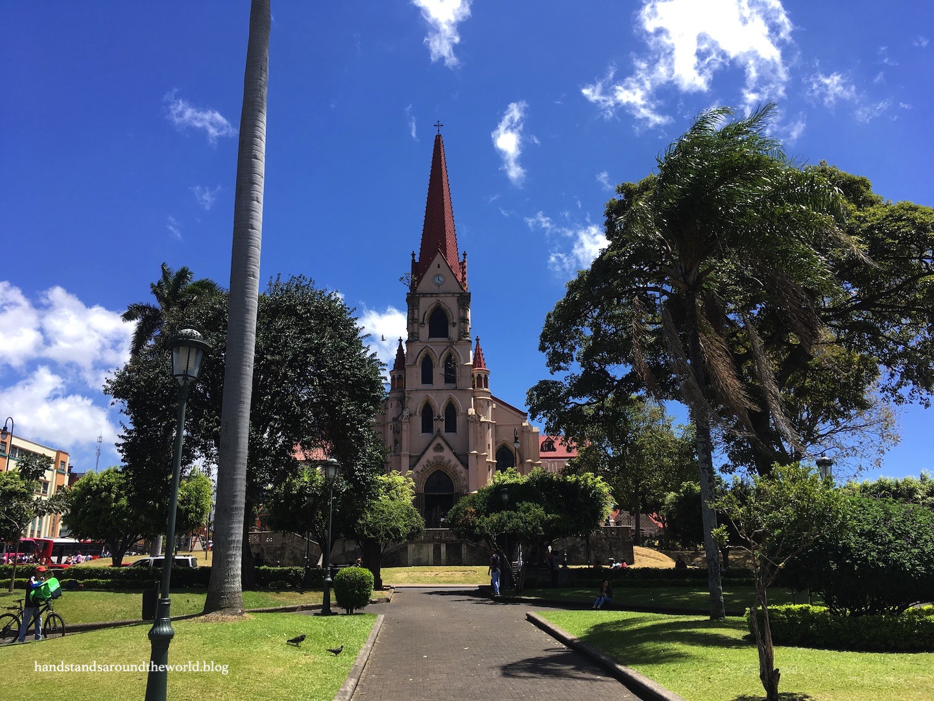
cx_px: 467
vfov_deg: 48.2
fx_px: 782
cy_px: 350
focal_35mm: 29
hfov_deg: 61.7
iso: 25
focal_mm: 4.15
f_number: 2.2
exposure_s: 1/1012
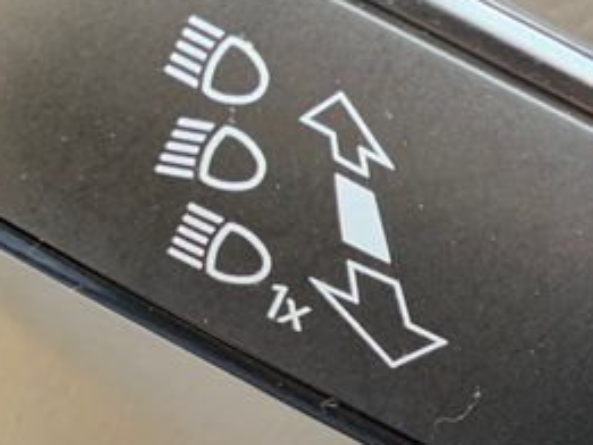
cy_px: 168
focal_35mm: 102
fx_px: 1748
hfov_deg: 16.7
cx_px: 988
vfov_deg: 14.5
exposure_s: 1/100
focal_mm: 4.25
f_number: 1.8
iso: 100
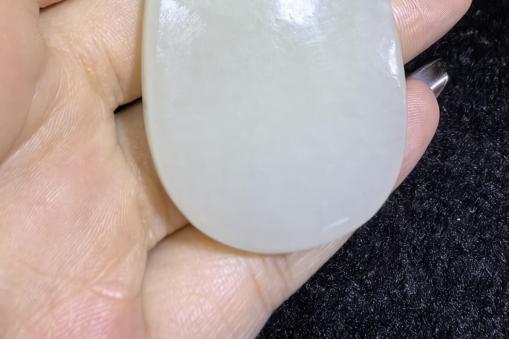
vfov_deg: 33.0
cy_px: 23
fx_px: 537
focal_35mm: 38
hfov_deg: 50.7
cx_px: 258
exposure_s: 1/100
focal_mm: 1.95
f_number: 2.2
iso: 160
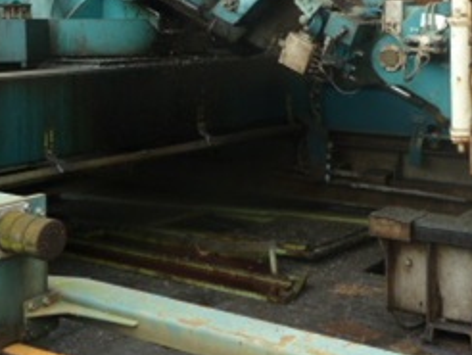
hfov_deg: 29.7
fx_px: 887
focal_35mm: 65
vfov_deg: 22.0
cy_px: 23
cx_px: 278
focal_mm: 4.1
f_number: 3.3
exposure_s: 1/60
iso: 80
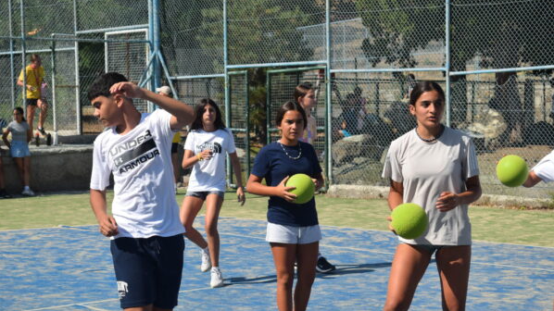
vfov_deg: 14.7
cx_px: 277
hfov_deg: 25.9
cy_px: 180
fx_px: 1204
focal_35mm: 82
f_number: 7.1
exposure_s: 1/1600
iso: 400
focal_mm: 52
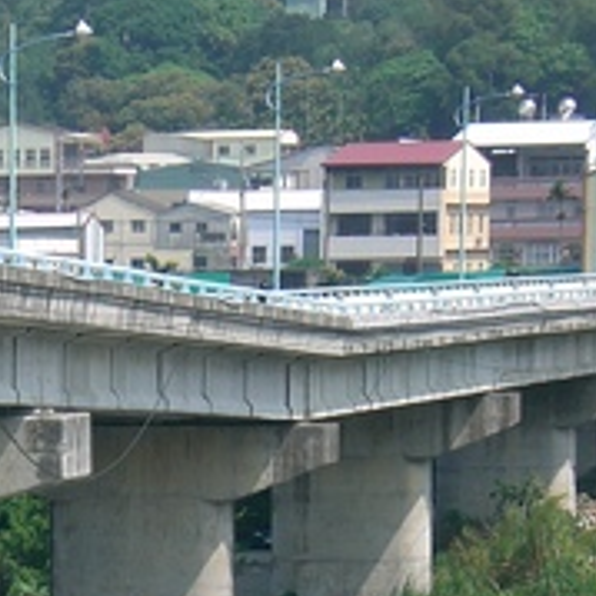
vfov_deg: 5.9
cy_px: 596
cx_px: -43
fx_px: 5785
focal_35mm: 297
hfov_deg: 5.9
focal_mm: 16.51
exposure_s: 1/250
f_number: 5.4
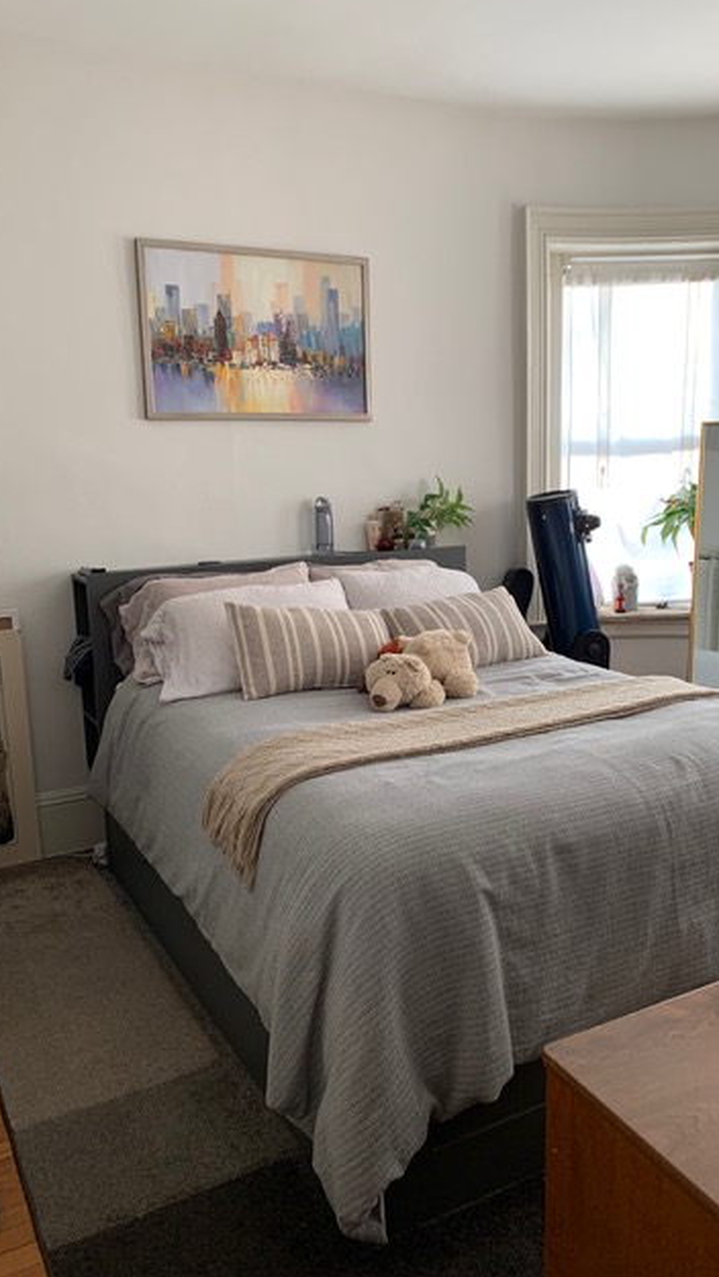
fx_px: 982
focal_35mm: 29
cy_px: 625
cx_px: 411
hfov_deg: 40.1
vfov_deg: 66.0
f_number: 1.8
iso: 100
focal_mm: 4.25
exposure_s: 1/120
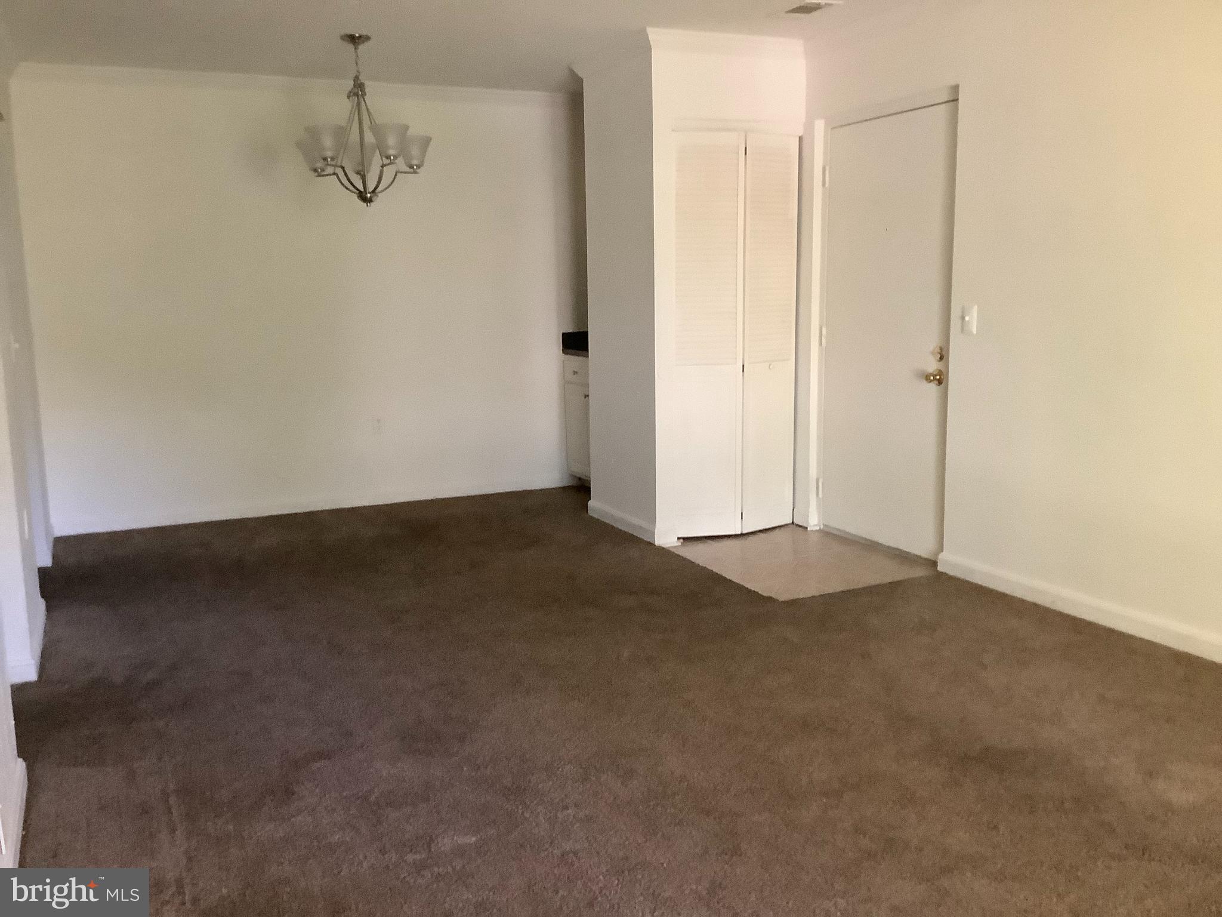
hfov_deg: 58.4
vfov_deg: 45.4
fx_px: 1094
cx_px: 611
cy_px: 458
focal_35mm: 31
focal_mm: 3.3
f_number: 2.4
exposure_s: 1/40
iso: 400
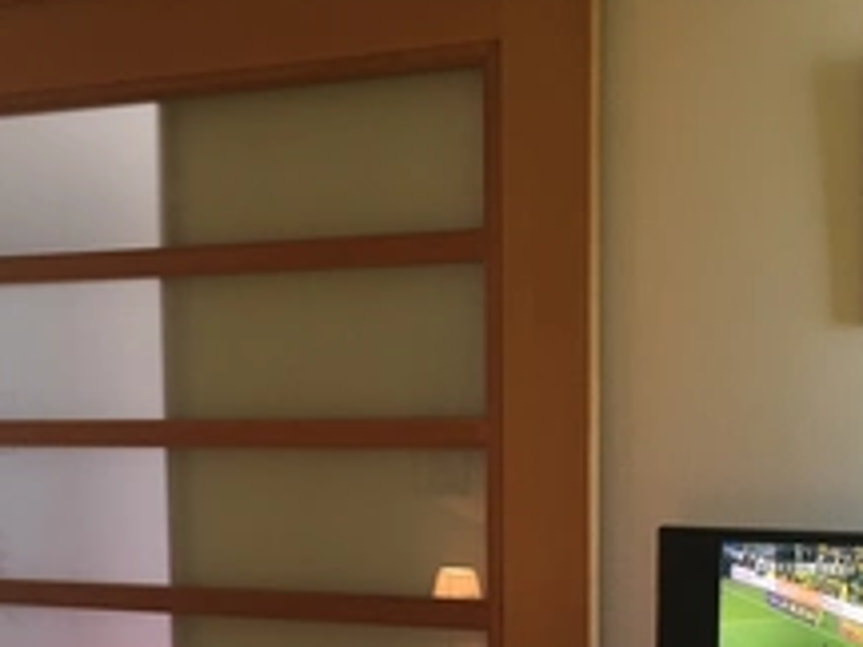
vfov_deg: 24.0
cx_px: 491
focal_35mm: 59
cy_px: 599
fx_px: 1471
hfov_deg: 32.7
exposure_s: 1/33
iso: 100
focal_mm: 4.15
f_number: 2.2
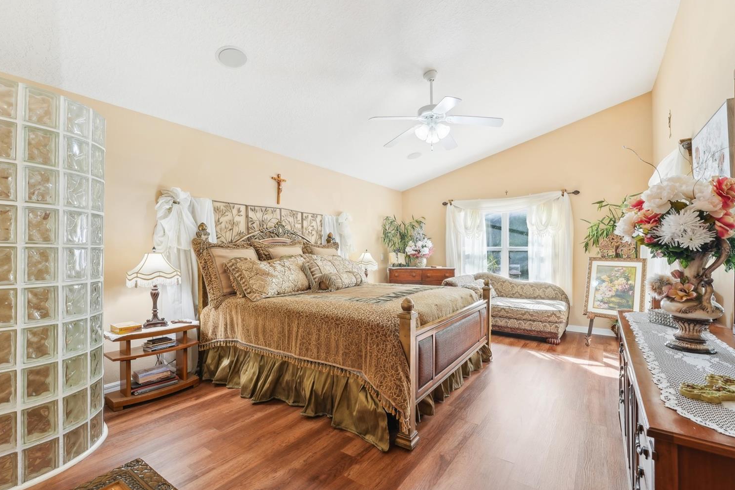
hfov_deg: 100.4
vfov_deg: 77.3
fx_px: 306
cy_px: 251
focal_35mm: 15
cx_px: 375
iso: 400
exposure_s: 1/15
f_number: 8
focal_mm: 14
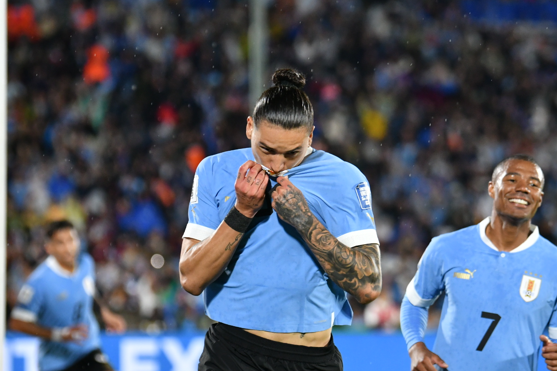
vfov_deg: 5.1
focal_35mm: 272
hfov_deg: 7.6
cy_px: 207
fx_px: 4208
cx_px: 343
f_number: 2.8
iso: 1400
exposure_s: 1/1000
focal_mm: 135
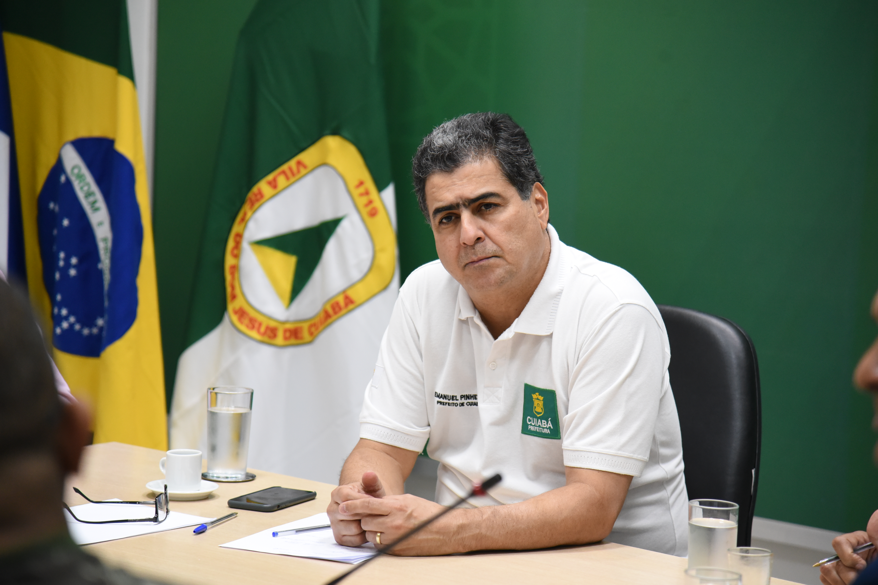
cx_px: 439
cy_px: 292
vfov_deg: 11.4
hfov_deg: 17.1
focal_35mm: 120
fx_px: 2926
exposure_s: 1/160
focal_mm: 120
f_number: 4
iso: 3200
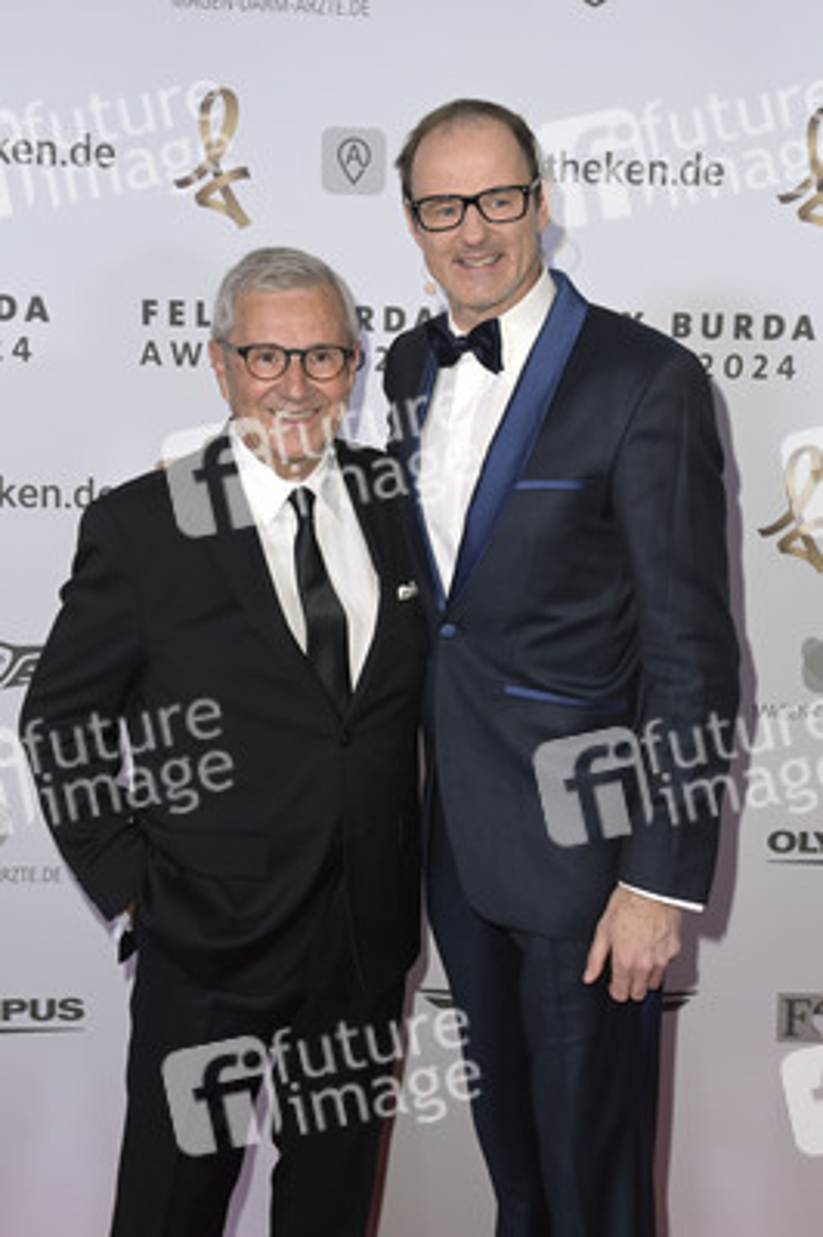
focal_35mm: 46
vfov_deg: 42.8
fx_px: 1580
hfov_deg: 29.2
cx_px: 412
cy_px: 618
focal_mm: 46
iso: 640
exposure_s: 1/200
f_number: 5.6
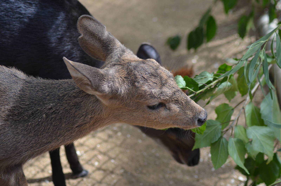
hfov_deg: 19.5
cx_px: 140
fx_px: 818
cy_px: 93
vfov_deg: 13.0
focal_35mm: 105
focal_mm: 70
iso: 400
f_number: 4.5
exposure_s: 1/320
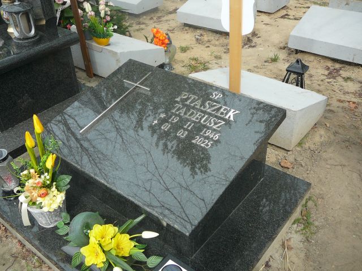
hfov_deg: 52.6
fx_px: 366
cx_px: 181
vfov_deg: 40.7
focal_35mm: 35
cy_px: 136
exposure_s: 1/500
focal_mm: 5.2
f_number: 2.8
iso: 80
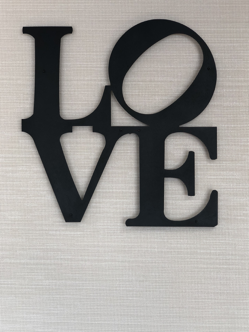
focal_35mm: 52
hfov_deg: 28.0
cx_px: 124
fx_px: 499
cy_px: 166
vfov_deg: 36.8
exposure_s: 1/50
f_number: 2.4
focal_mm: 6
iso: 20
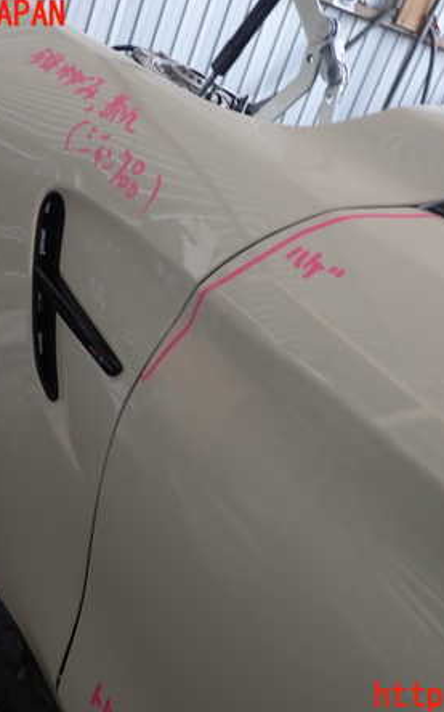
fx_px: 834
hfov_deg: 29.8
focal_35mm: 43
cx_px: 255
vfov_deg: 46.2
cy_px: 356
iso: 125
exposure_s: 1/60
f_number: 2.3
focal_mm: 5.4
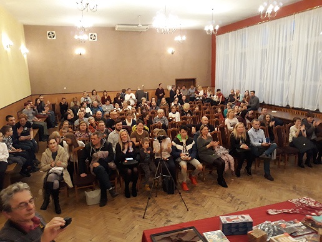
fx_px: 251
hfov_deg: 65.3
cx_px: 161
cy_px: 121
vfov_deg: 51.4
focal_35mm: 27
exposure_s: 1/25
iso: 400
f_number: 1.7
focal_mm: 3.71
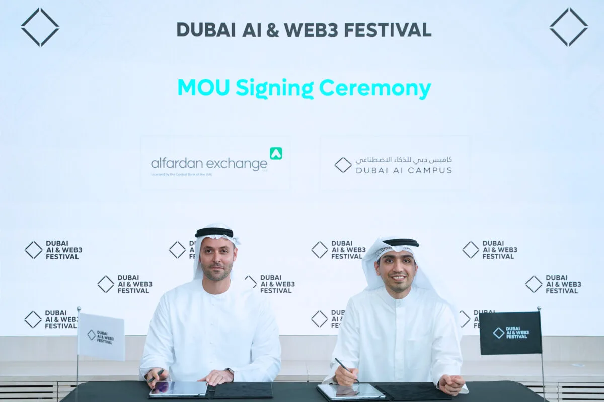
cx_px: 302
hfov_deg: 38.5
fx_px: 864
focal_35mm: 52
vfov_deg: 26.2
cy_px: 201
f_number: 2.8
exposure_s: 1/250
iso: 400
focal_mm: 51.5
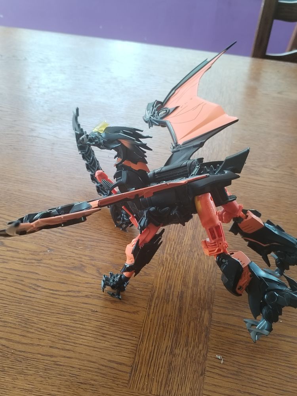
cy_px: 198
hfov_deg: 39.7
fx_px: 412
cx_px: 148
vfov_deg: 51.4
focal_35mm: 36
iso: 205
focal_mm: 4.75
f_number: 1.8
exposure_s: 1/50
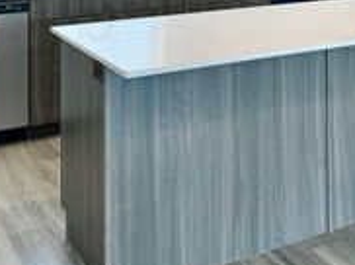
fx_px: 676
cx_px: 275
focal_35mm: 66
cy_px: -89
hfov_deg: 28.9
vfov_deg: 20.2
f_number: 1.78
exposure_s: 1/120
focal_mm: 6.76
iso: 80
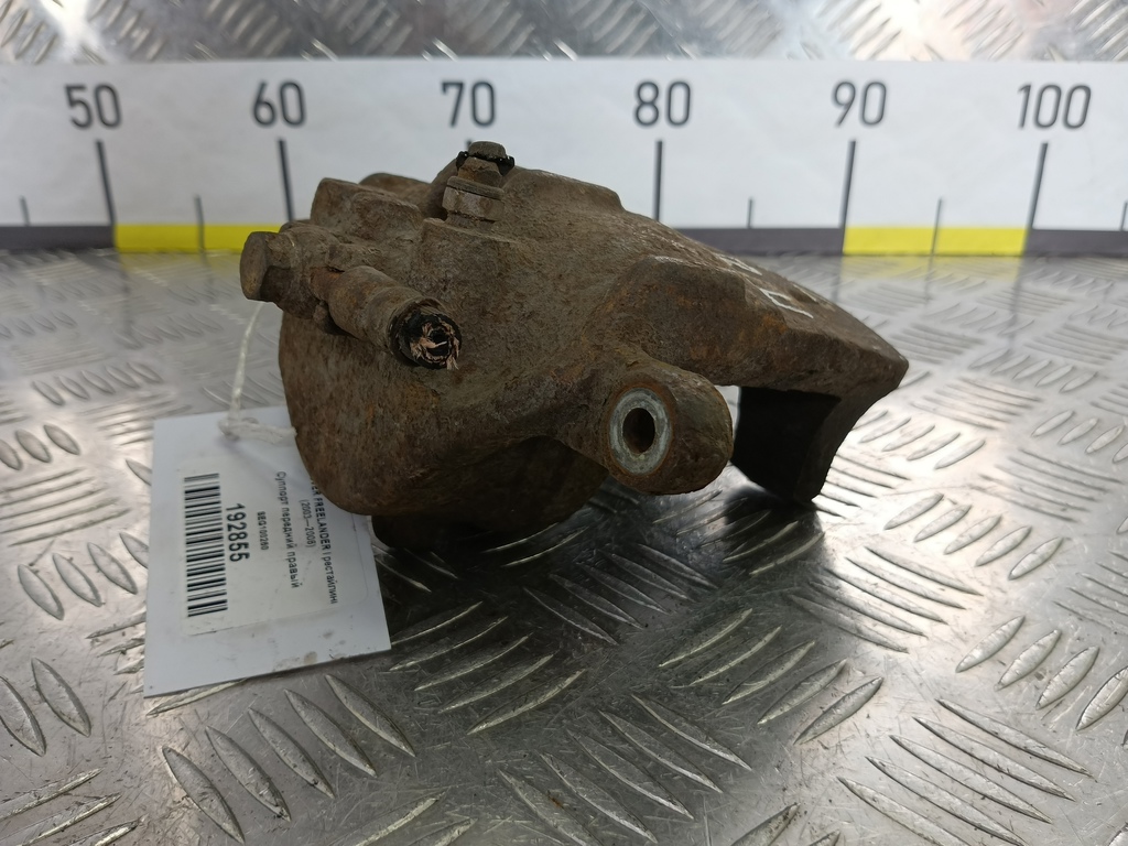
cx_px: 564
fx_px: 749
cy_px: 423
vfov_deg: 58.9
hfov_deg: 73.9
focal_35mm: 23
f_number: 1.6
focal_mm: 4.11
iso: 104
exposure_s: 1/100
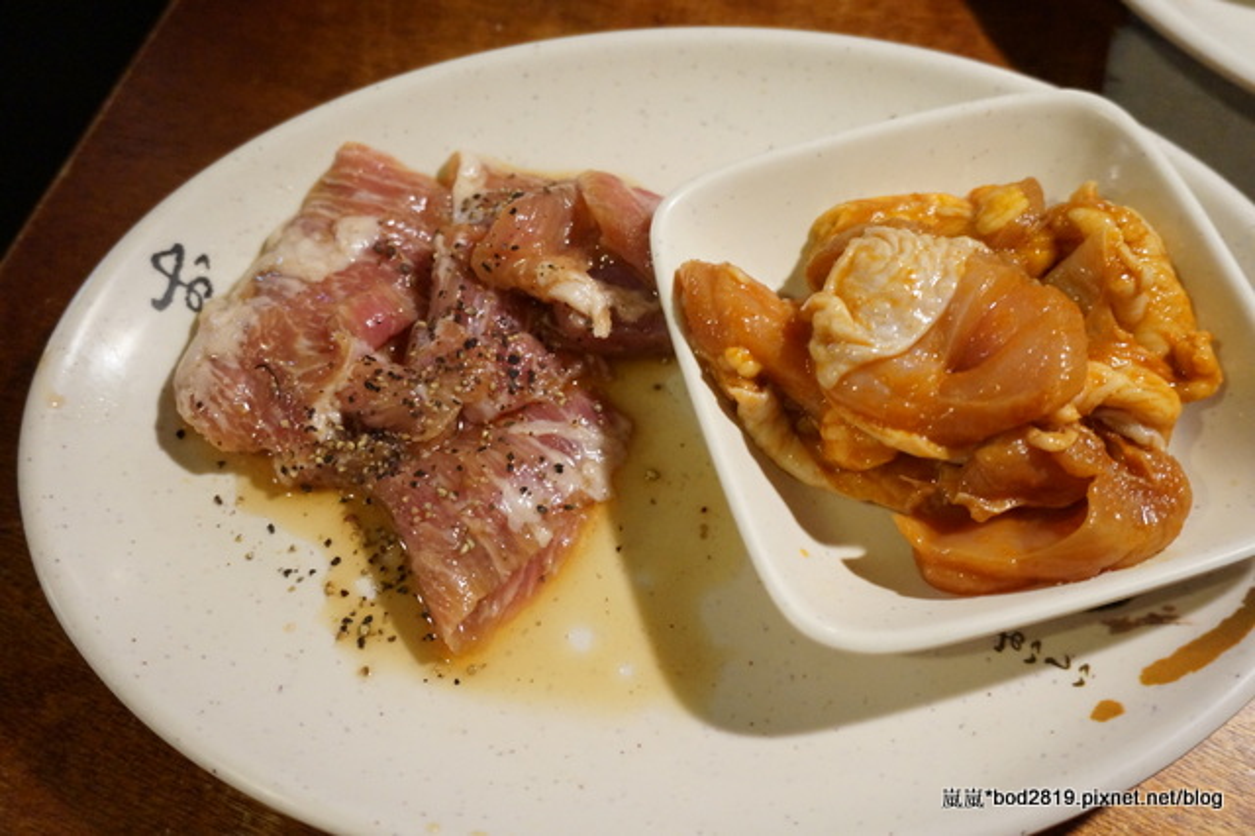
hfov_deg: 55.1
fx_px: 1202
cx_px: 628
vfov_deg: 38.3
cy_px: 418
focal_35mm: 34
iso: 3200
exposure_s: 1/50
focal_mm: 23
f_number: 4
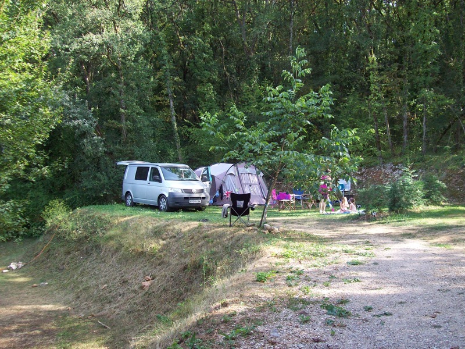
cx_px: 232
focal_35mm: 36
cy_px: 174
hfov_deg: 51.4
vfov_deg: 39.7
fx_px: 484
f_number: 2.7
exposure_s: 1/134
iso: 80
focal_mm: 6
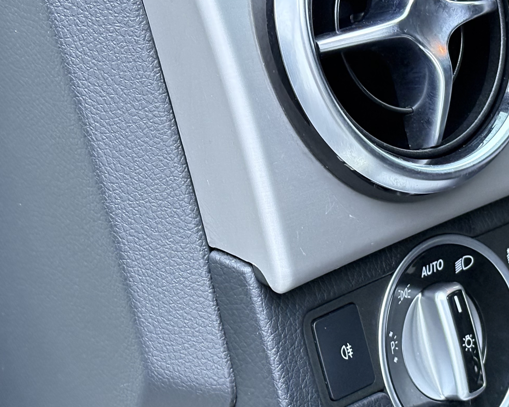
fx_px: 1582
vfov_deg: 14.6
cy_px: 287
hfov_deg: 18.2
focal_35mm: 105
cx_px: 329
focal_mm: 5.96
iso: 250
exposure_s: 1/33
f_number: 1.6
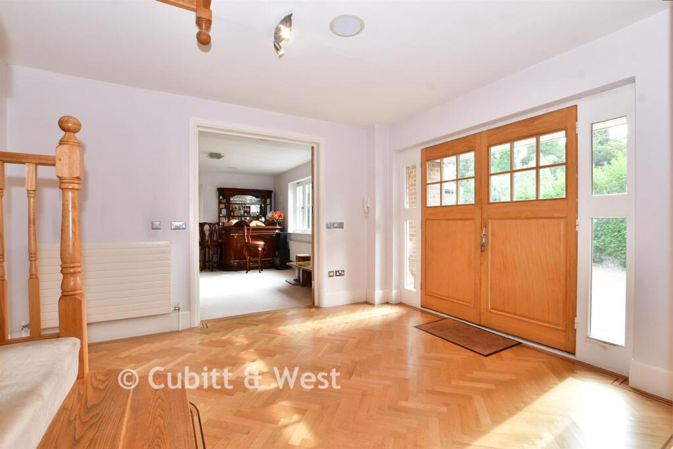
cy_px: 224
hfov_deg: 100.4
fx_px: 280
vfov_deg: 77.3
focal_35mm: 15
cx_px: 336
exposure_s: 1/13
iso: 200
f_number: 7.1
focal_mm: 10
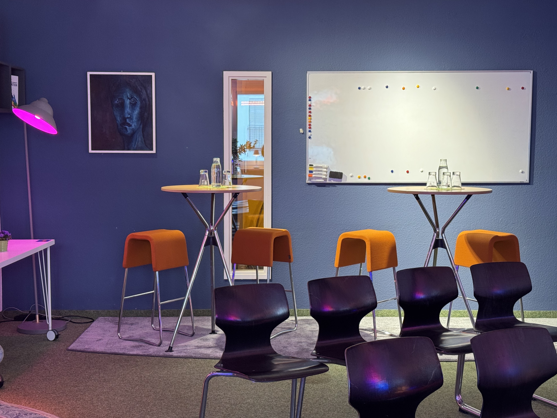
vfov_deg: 30.3
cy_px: 209
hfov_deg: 39.7
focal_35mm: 48
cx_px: 278
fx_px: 772
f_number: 1.78
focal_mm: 6.76
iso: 250
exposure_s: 1/43
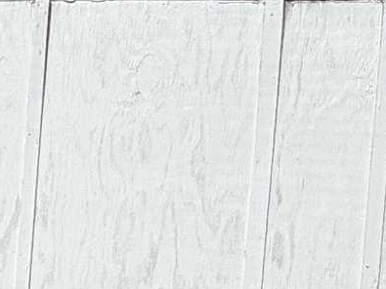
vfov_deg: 13.3
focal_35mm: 109
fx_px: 1215
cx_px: -115
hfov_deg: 17.0
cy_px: 310
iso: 20
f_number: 2.2
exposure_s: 1/864
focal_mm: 2.22
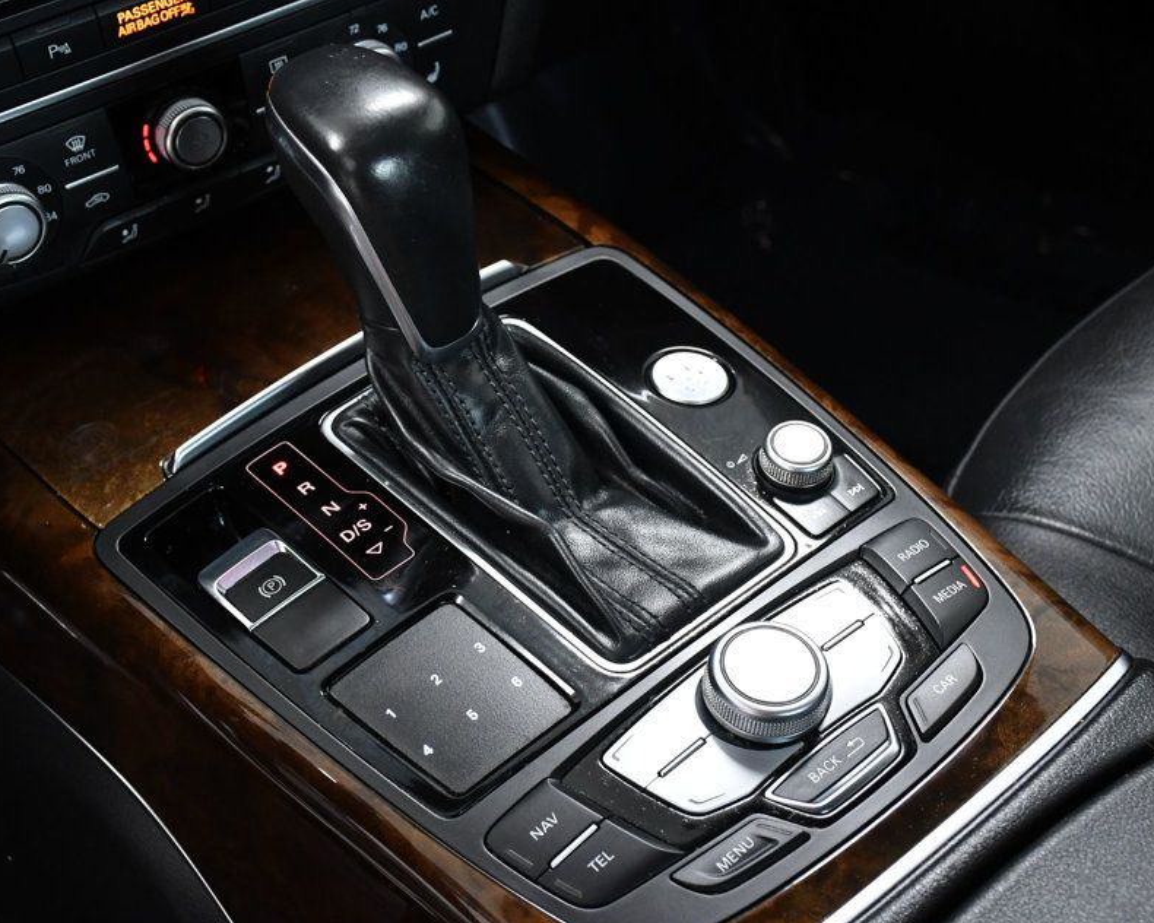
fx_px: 2118
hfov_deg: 30.5
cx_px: 529
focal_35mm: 62
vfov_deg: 24.6
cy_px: 451
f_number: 6.3
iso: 2500
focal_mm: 34
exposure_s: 1/160
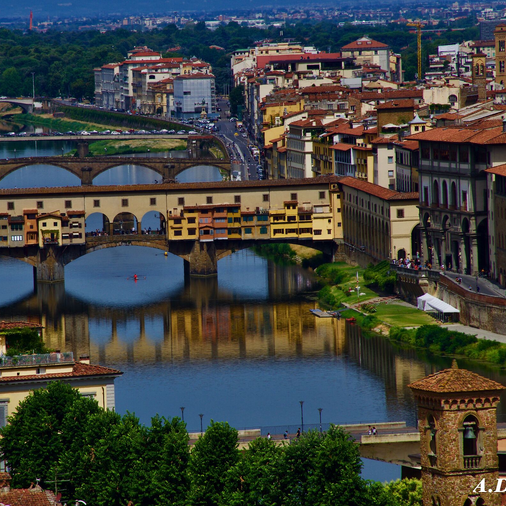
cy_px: 254
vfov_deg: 6.5
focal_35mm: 269
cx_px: 174
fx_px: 4449
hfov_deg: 6.5
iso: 200
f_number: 18
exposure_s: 1/200
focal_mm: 140
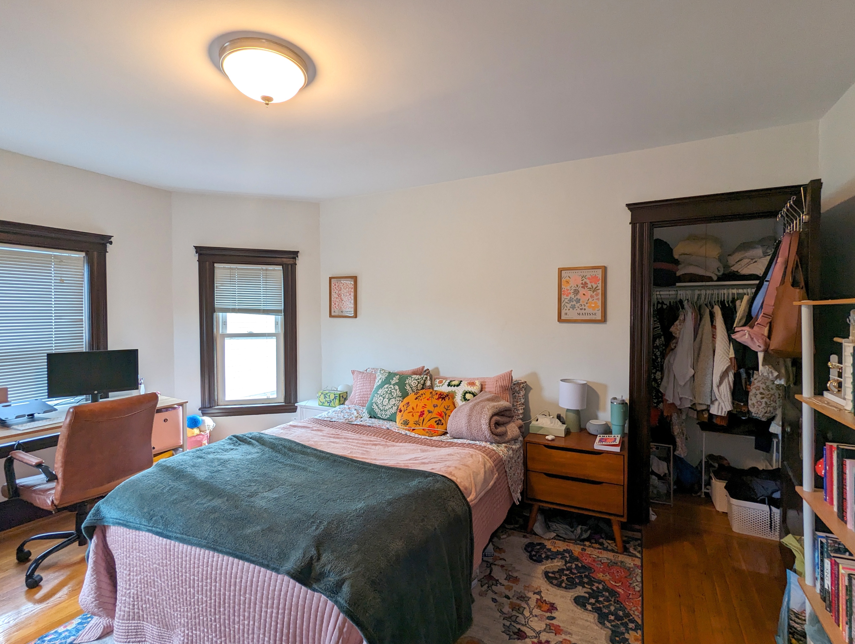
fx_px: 396
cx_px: 428
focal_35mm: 16
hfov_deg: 94.4
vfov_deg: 78.2
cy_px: 322
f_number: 2.2
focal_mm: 2.35
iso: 76
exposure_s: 1/40
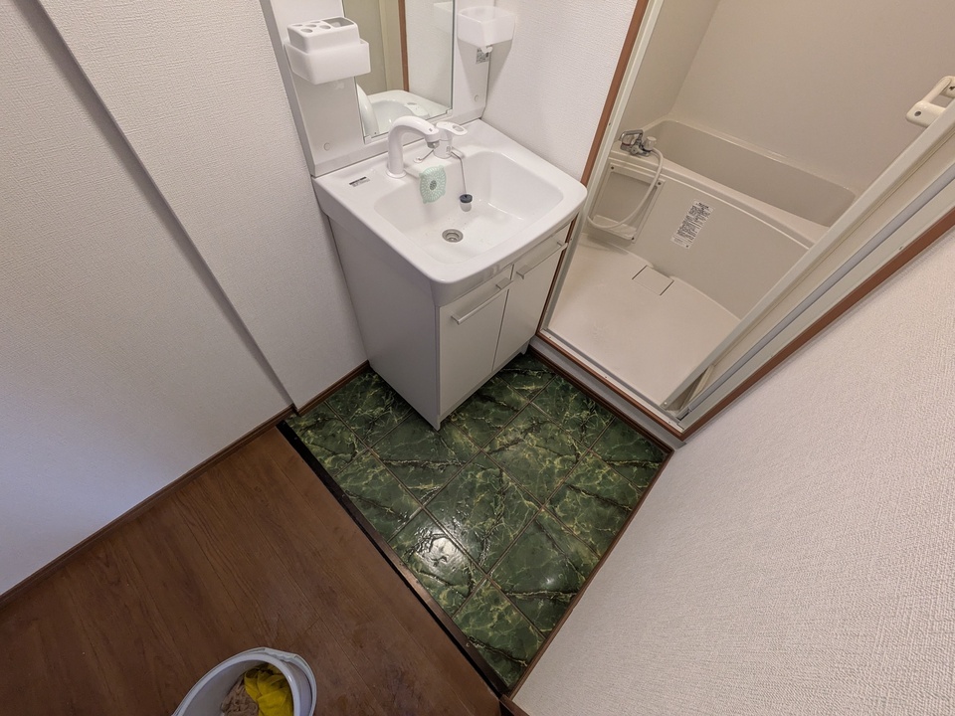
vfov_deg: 85.7
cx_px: 478
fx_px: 386
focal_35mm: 14
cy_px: 358
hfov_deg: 102.1
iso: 276
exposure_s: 1/100
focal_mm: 1.83
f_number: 2.2
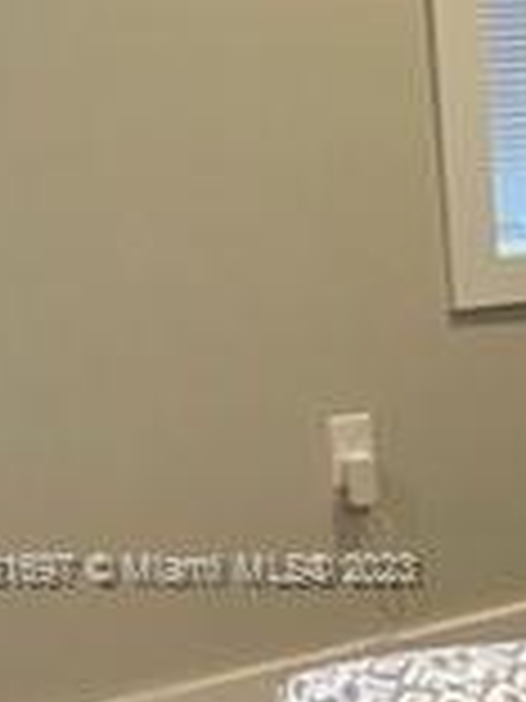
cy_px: 572
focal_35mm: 107
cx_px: 980
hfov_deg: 12.5
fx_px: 2168
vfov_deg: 18.2
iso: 125
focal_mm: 5.1
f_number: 1.6
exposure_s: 1/60
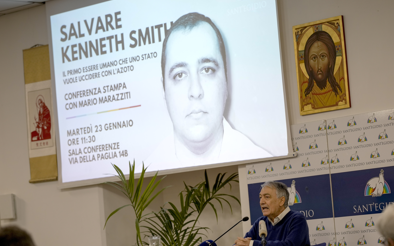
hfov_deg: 15.1
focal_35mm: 138
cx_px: 196
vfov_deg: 9.5
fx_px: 1482
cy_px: 130
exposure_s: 1/160
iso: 1000
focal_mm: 135
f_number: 3.2
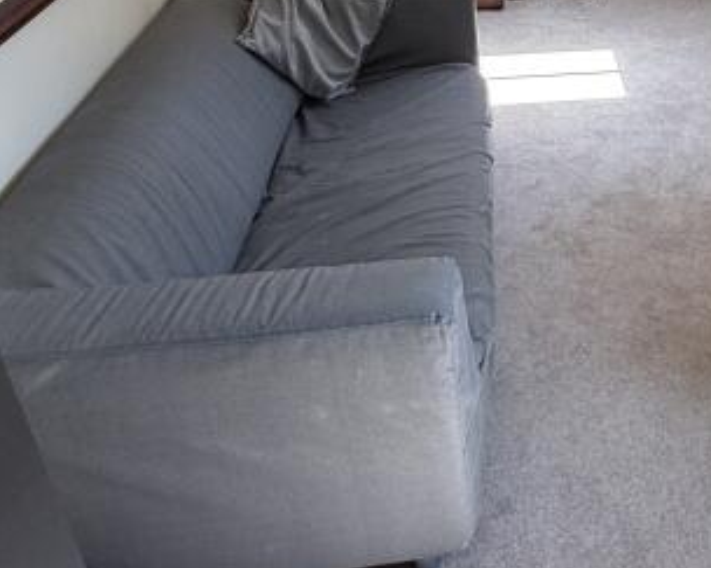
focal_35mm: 46
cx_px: 704
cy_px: 63
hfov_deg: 36.5
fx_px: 968
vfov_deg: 31.3
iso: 100
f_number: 2.2
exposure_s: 1/99
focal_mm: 2.22
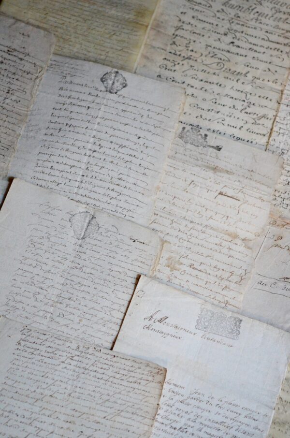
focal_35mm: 90
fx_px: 1092
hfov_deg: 15.1
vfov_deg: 22.7
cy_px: 219
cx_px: 145
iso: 4000
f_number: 3.2
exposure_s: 1/320
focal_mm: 60
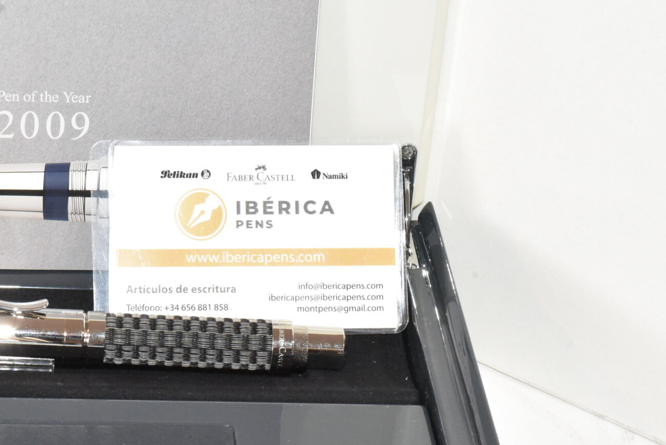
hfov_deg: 17.2
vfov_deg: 11.6
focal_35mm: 118
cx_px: 140
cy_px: 194
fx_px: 2184
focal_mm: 60
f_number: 20
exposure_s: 1/50
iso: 9000
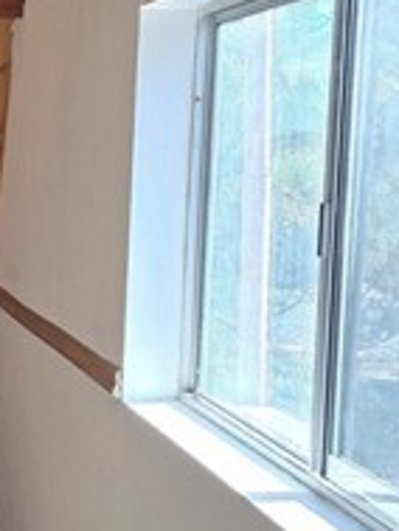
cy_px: 239
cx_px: -200
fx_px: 1197
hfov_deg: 17.1
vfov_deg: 25.0
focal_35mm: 78
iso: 64
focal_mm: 6.3
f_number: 1.7
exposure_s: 1/180
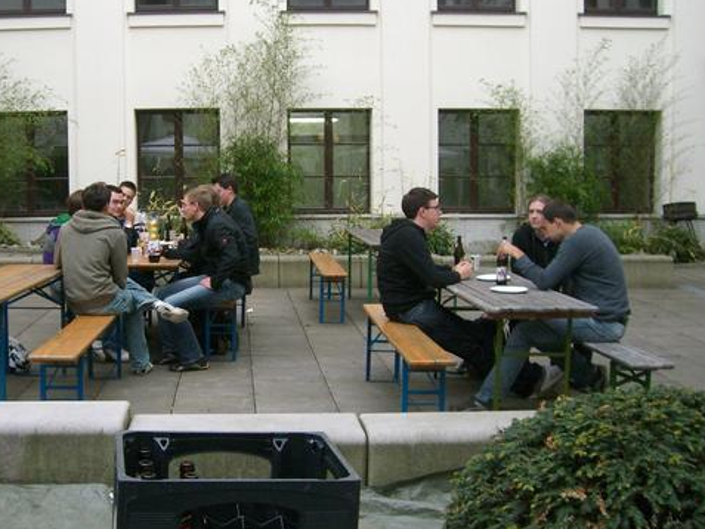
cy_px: 276
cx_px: 245
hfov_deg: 37.2
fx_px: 1039
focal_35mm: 51
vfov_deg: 28.6
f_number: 2.7
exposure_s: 1/125
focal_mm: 6.2
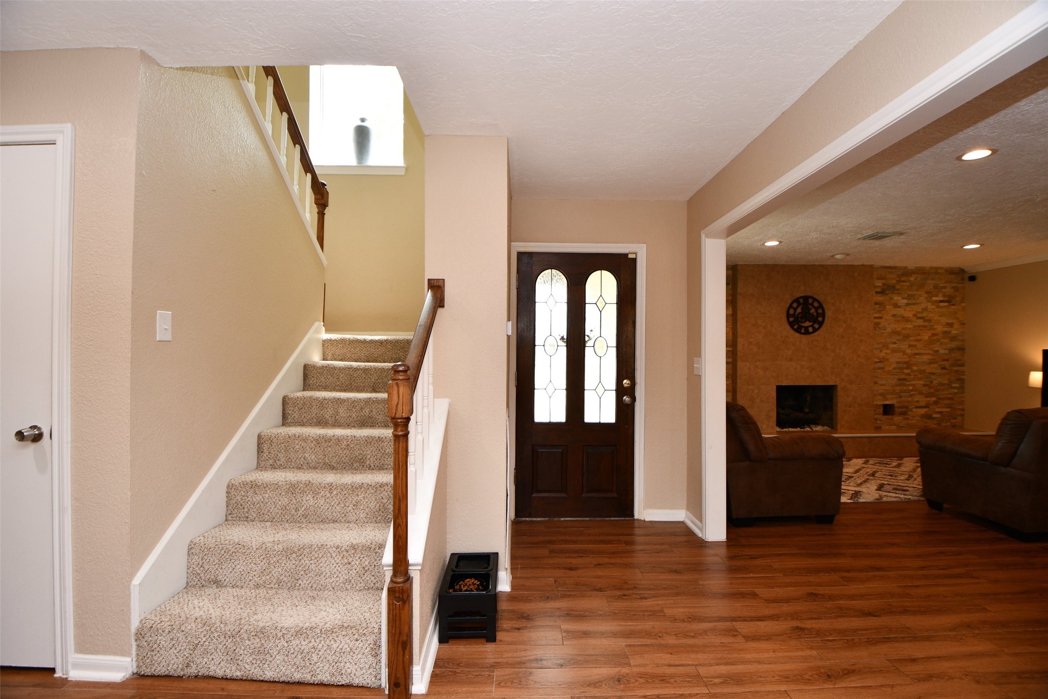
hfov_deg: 100.4
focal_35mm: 15
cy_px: 350
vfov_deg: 77.3
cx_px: 524
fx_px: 437
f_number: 4
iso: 320
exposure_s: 1/60
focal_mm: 10
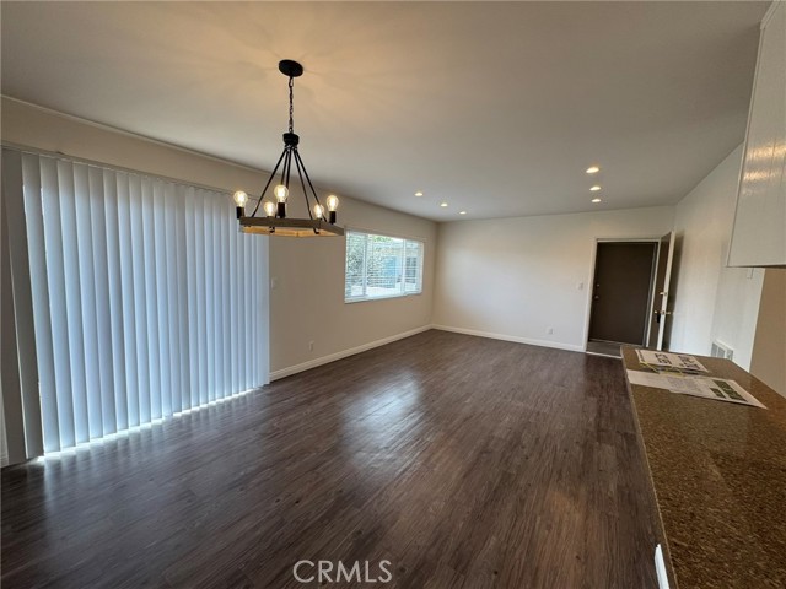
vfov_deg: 85.7
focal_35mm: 14
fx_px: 318
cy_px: 294
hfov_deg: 102.1
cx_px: 393
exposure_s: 1/120
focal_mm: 2.22
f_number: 2.2
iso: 50
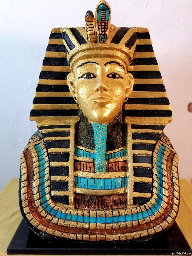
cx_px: 96
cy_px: 128
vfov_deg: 67.3
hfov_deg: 53.0
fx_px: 192
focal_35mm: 26
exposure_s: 1/30
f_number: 1.8
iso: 400
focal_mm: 5.3
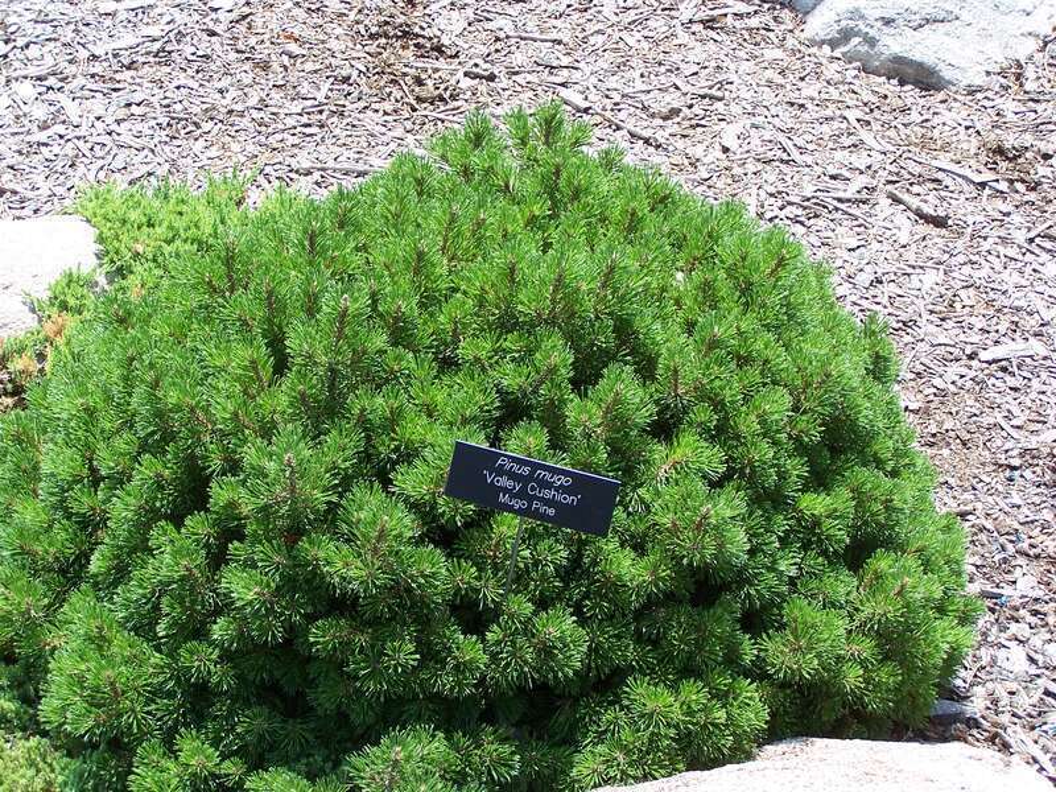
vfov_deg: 21.9
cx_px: 528
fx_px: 2044
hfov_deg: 29.0
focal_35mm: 67
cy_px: 396
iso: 80
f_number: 3.2
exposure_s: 1/500
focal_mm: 11.1
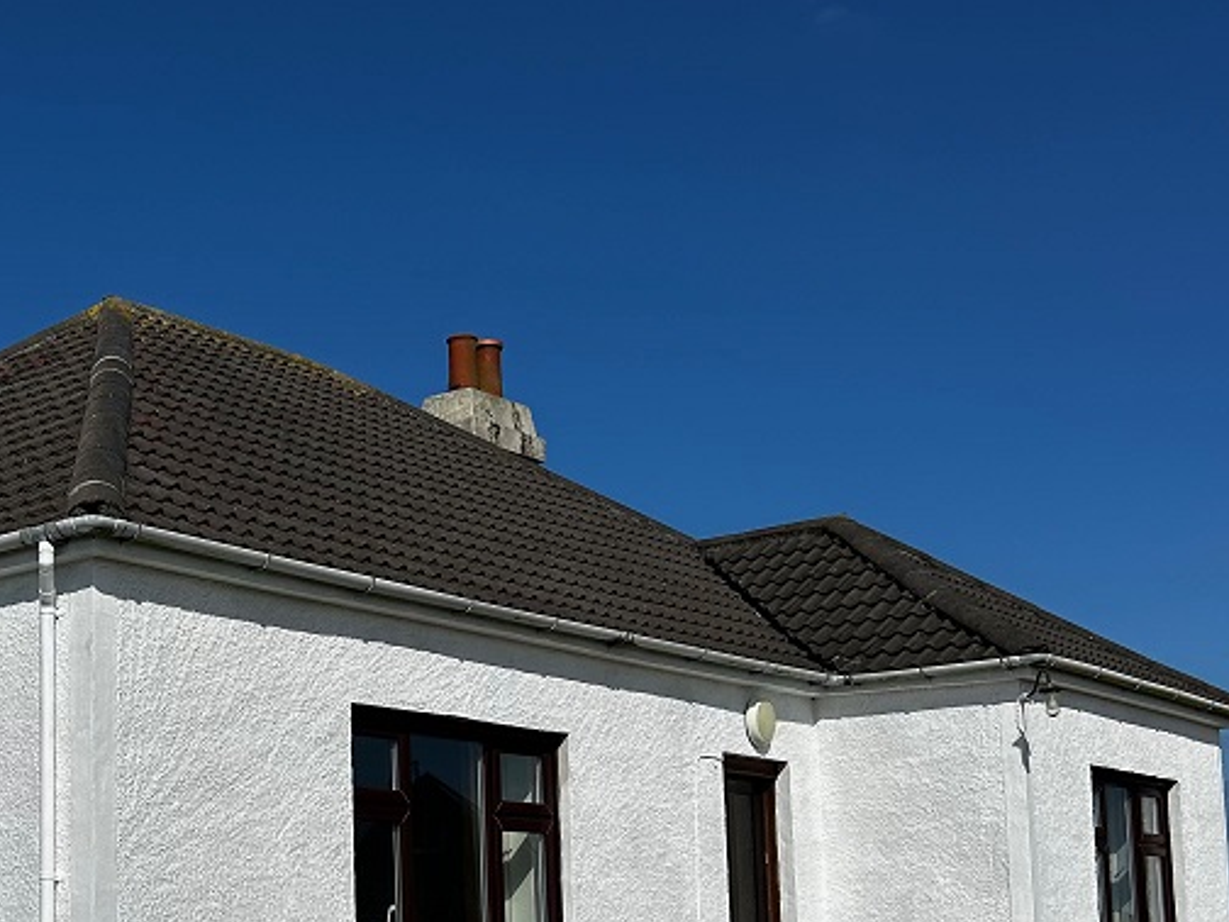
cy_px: 705
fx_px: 1846
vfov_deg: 27.6
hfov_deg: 35.0
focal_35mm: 52
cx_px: 156
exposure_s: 1/14286
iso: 50
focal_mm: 5.7
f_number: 1.5
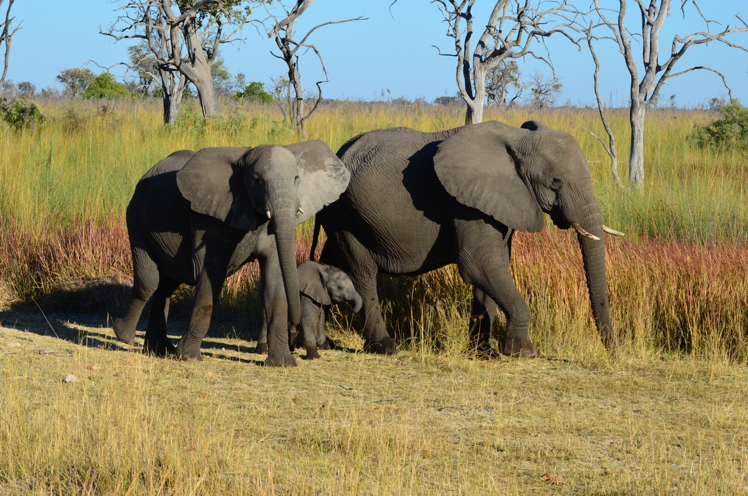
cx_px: 374
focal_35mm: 138
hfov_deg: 14.9
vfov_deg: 9.9
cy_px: 248
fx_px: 2862
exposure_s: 1/125
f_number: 11
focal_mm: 92
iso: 110
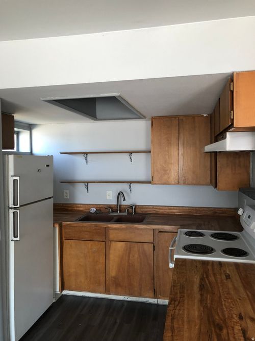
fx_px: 275
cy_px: 170
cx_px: 128
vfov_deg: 63.5
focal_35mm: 28
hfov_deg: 49.7
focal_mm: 4
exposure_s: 1/30
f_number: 1.8
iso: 32
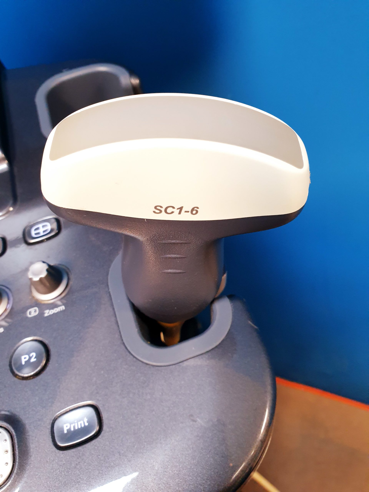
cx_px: 184
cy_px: 246
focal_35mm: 26
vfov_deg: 67.3
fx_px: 370
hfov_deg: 53.1
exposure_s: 1/50
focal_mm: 4.3
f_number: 2.4
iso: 320
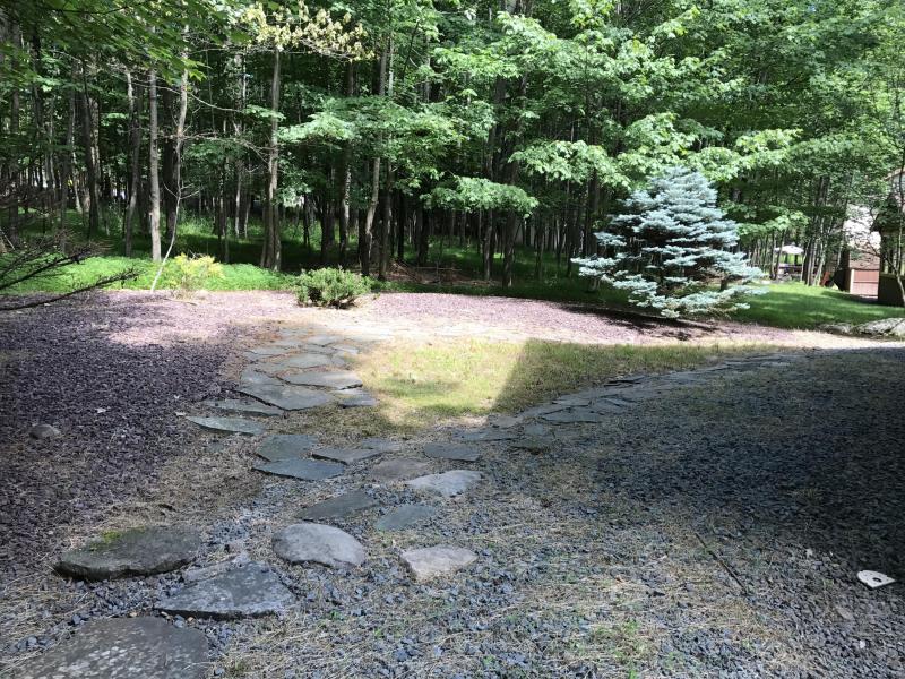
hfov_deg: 63.4
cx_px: 452
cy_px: 340
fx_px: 732
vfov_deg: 49.7
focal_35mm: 28
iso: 20
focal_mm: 3.99
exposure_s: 1/197
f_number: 1.8
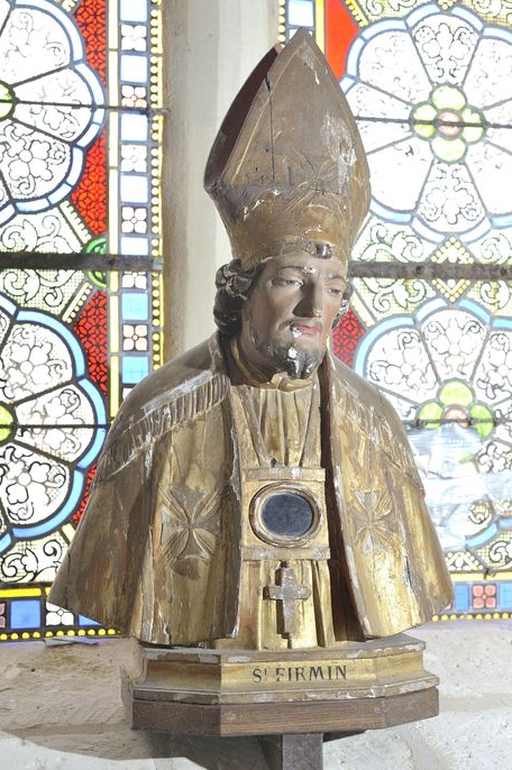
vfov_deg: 38.9
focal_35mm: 51
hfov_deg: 26.4
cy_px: 386
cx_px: 259
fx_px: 1090
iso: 500
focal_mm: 50
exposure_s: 1/100
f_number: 4.5
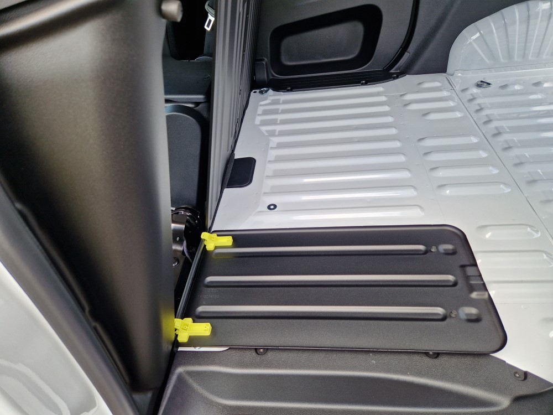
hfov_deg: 73.9
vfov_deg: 58.9
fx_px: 367
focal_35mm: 23
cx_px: 276
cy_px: 208
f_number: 1.8
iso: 50
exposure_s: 1/237
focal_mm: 5.4
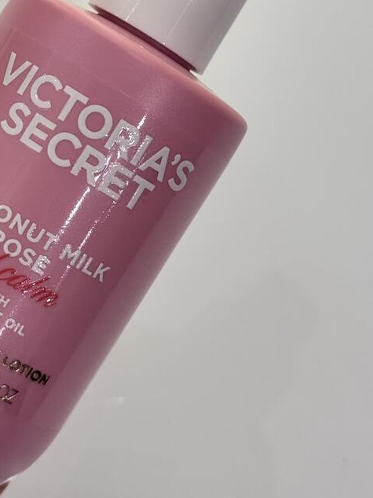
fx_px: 1452
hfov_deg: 14.6
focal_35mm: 101
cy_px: 146
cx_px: 76
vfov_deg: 19.4
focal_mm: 6.76
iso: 64
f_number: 1.78
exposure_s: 1/50
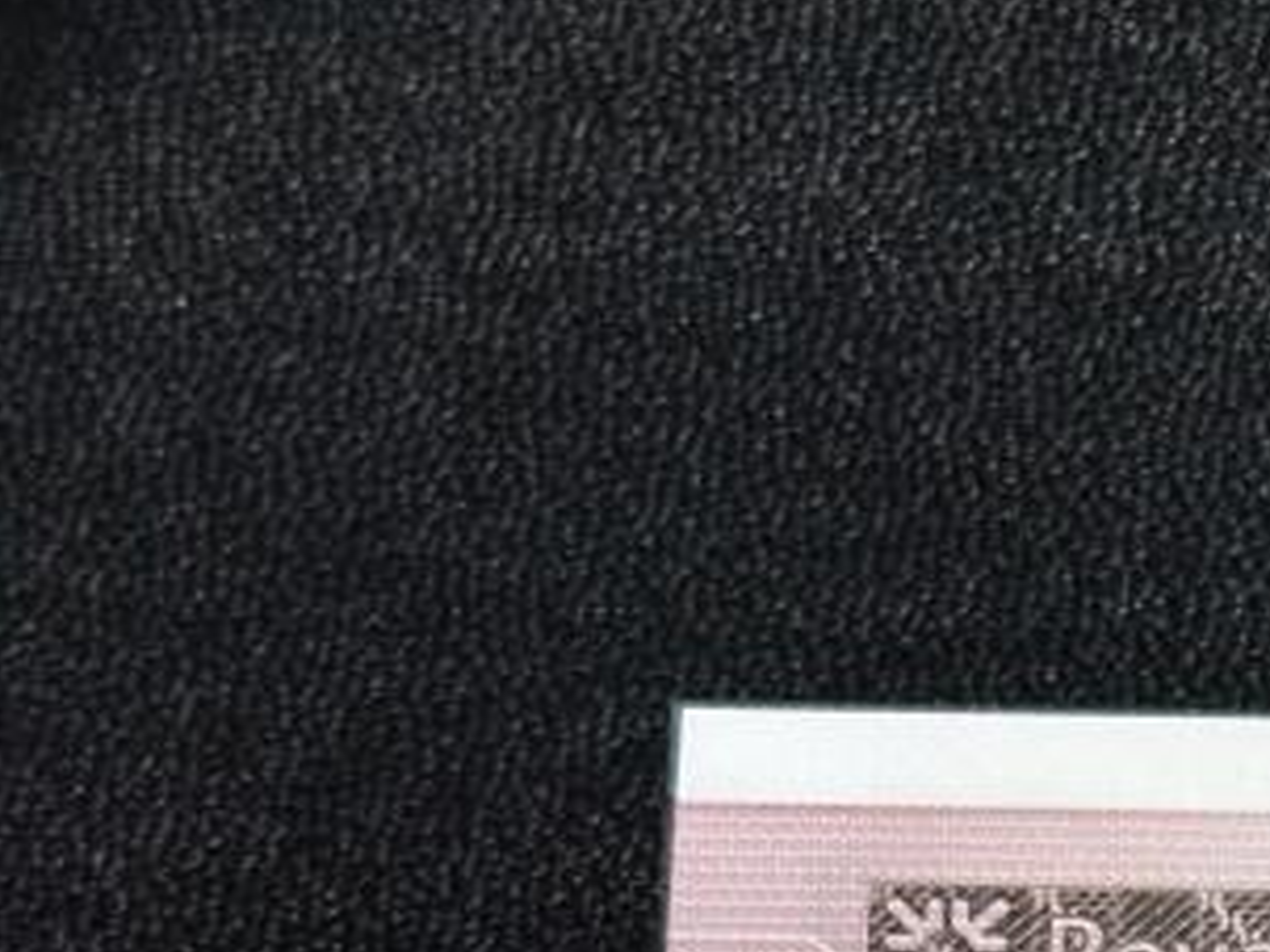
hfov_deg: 8.4
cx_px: 2729
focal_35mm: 222
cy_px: 2038
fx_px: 8142
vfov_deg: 6.5
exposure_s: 1/50
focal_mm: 6.86
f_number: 1.78
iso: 125
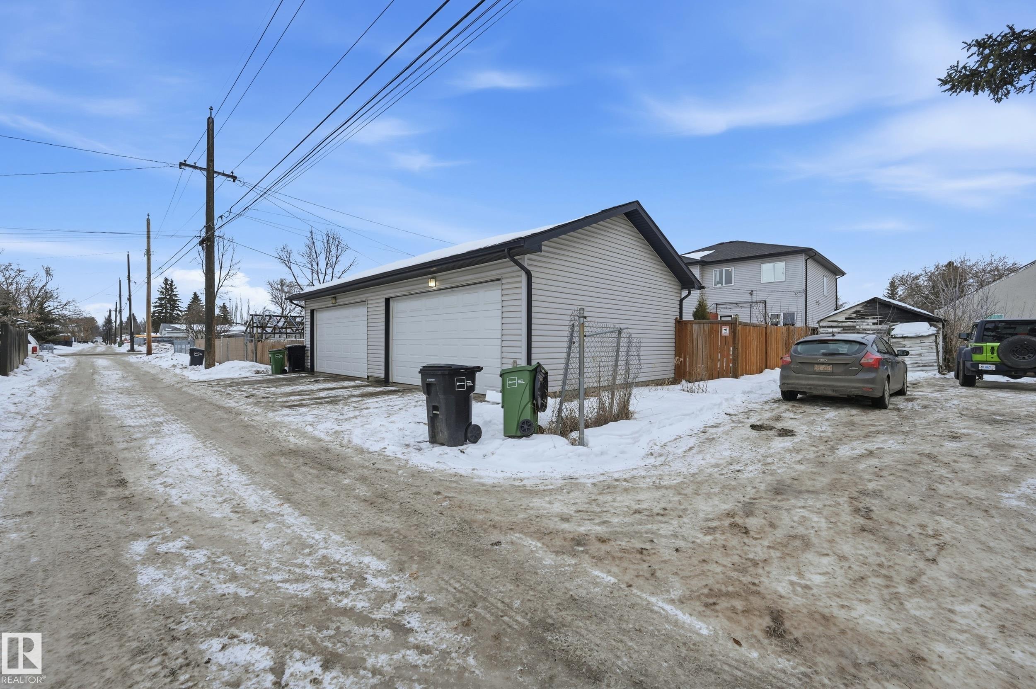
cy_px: 344
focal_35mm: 14
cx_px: 518
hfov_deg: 104.3
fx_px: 403
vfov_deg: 81.1
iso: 100
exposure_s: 1/400
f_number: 8
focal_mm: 14
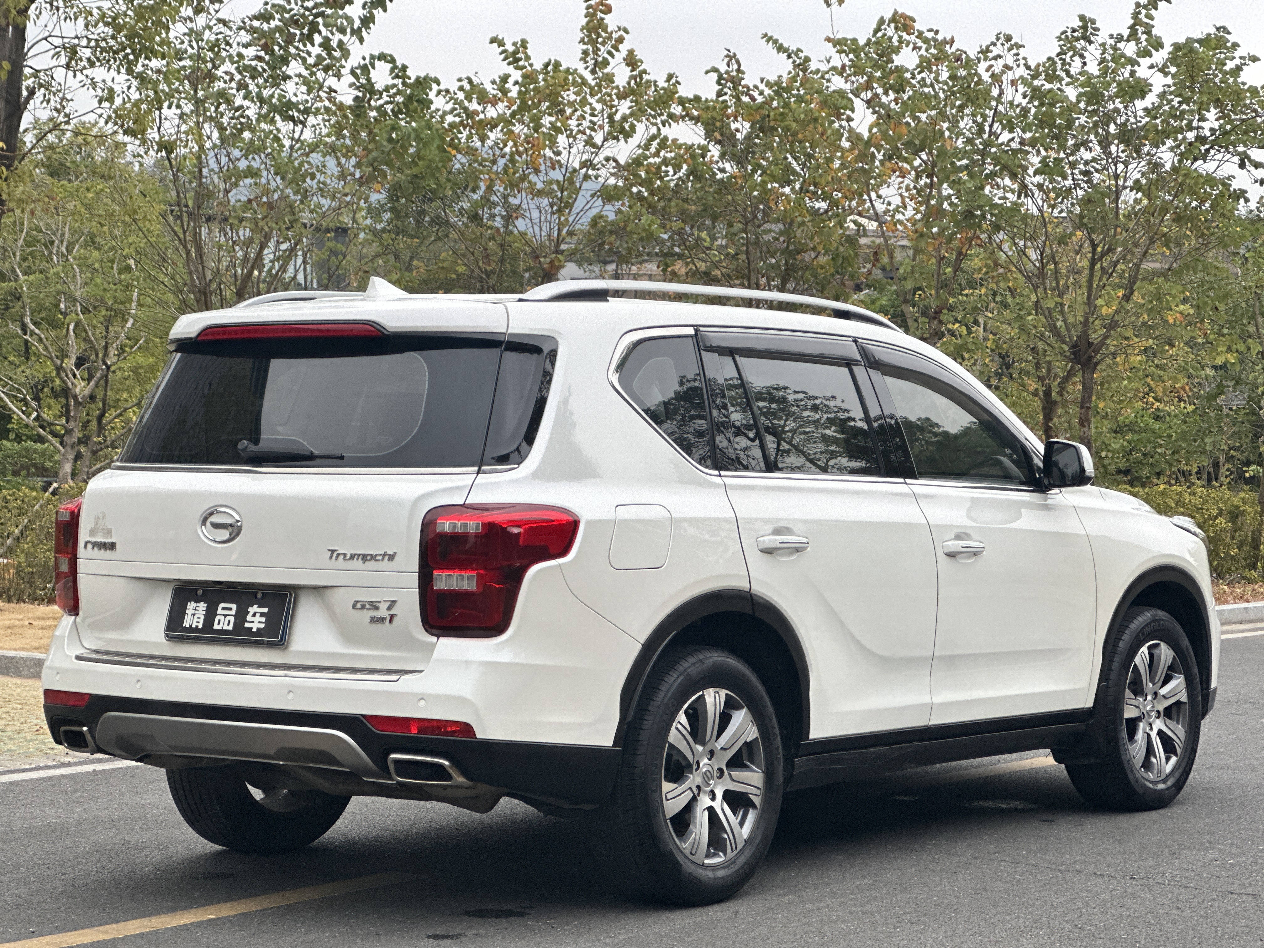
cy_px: 474
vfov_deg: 19.1
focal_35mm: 77
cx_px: 632
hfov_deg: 25.3
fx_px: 2812
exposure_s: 1/76
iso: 250
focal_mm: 9
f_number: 2.8
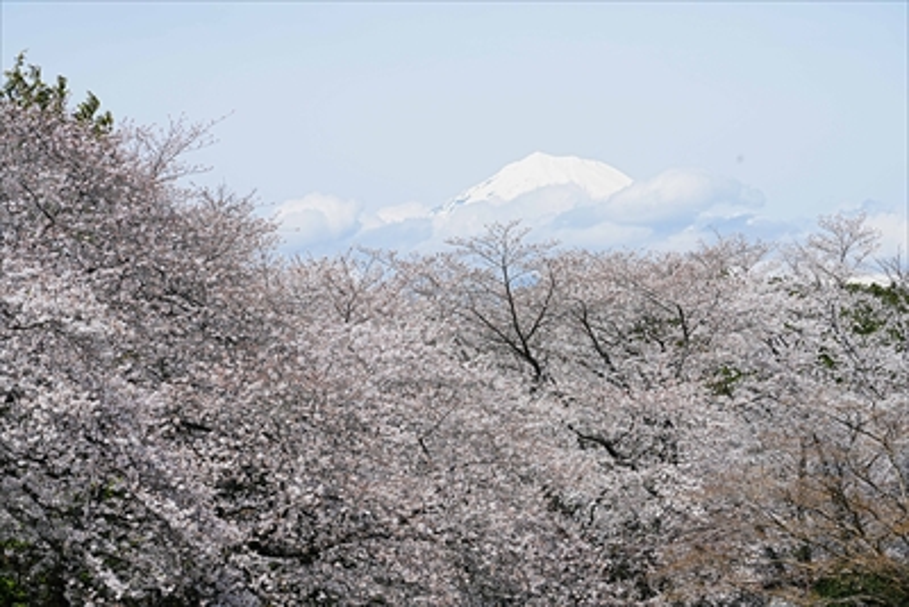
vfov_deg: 13.1
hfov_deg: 19.4
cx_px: 454
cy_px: 304
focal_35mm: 105
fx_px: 2652
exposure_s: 1/500
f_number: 8
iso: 100
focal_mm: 105
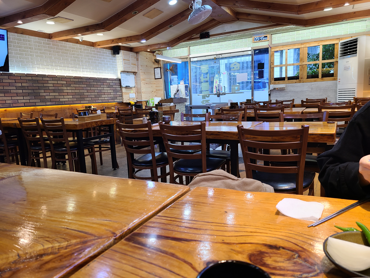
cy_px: 139
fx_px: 278
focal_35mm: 26
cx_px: 185
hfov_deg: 67.3
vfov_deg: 53.1
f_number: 1.8
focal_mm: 5.4
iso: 100
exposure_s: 1/60
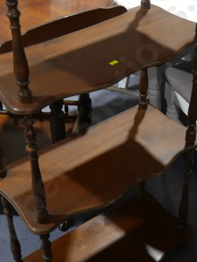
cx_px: 104
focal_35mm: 63
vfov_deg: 30.7
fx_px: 478
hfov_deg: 23.3
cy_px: 111
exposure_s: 1/60
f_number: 4
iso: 400
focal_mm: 17
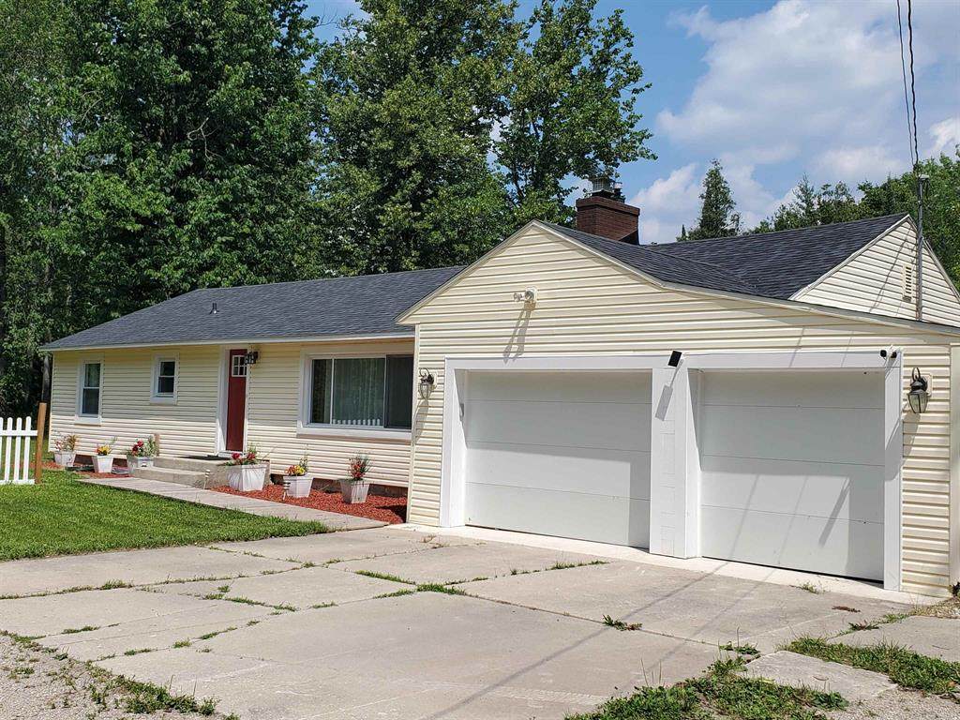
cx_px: 480
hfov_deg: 67.3
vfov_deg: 53.1
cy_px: 360
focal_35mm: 26
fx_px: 721
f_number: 2.4
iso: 50
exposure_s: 1/2146
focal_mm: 4.3
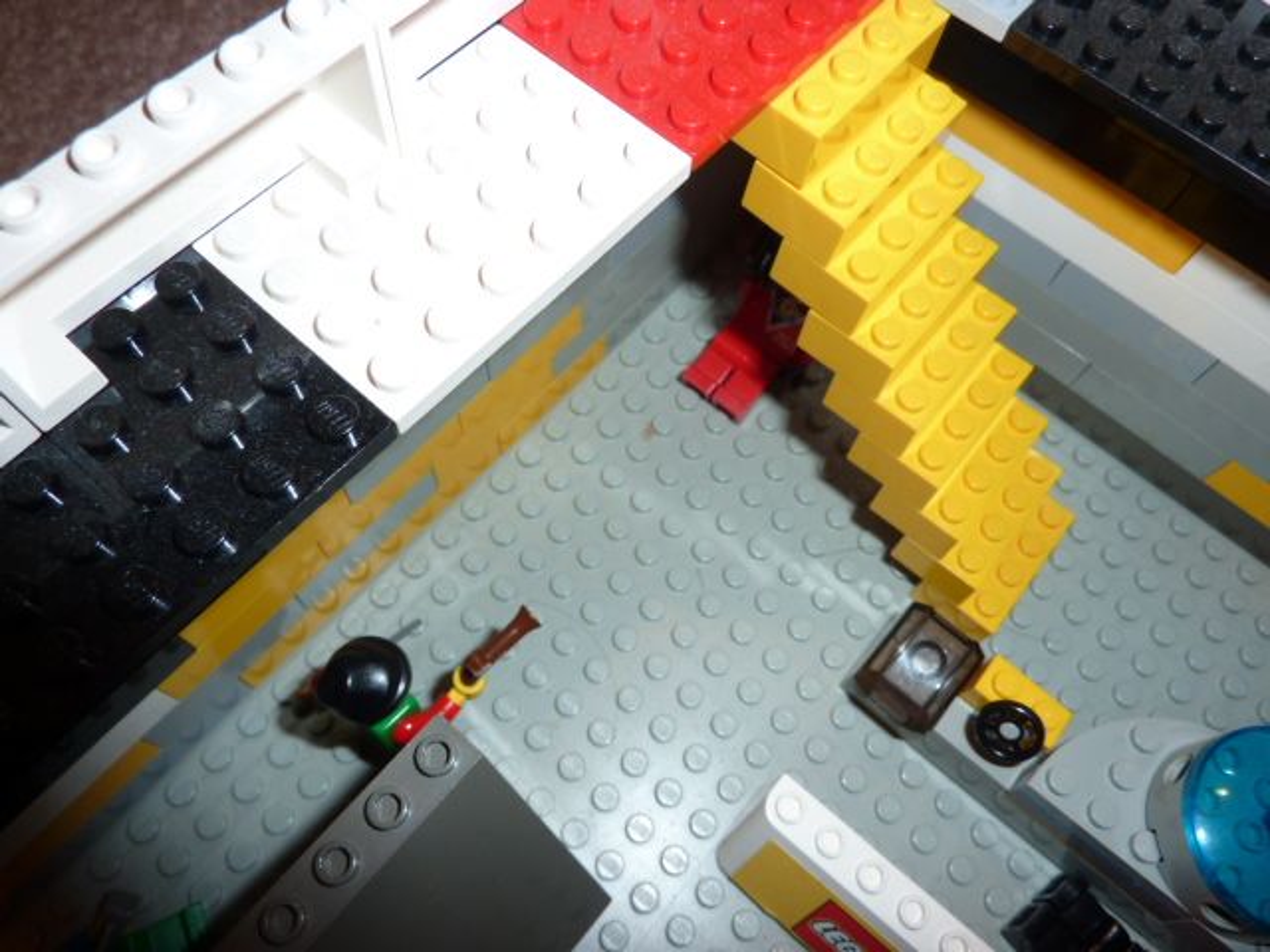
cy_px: 476
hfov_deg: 69.4
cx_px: 635
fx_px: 917
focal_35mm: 25
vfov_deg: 54.9
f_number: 4
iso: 100
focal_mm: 4.1
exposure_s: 1/30
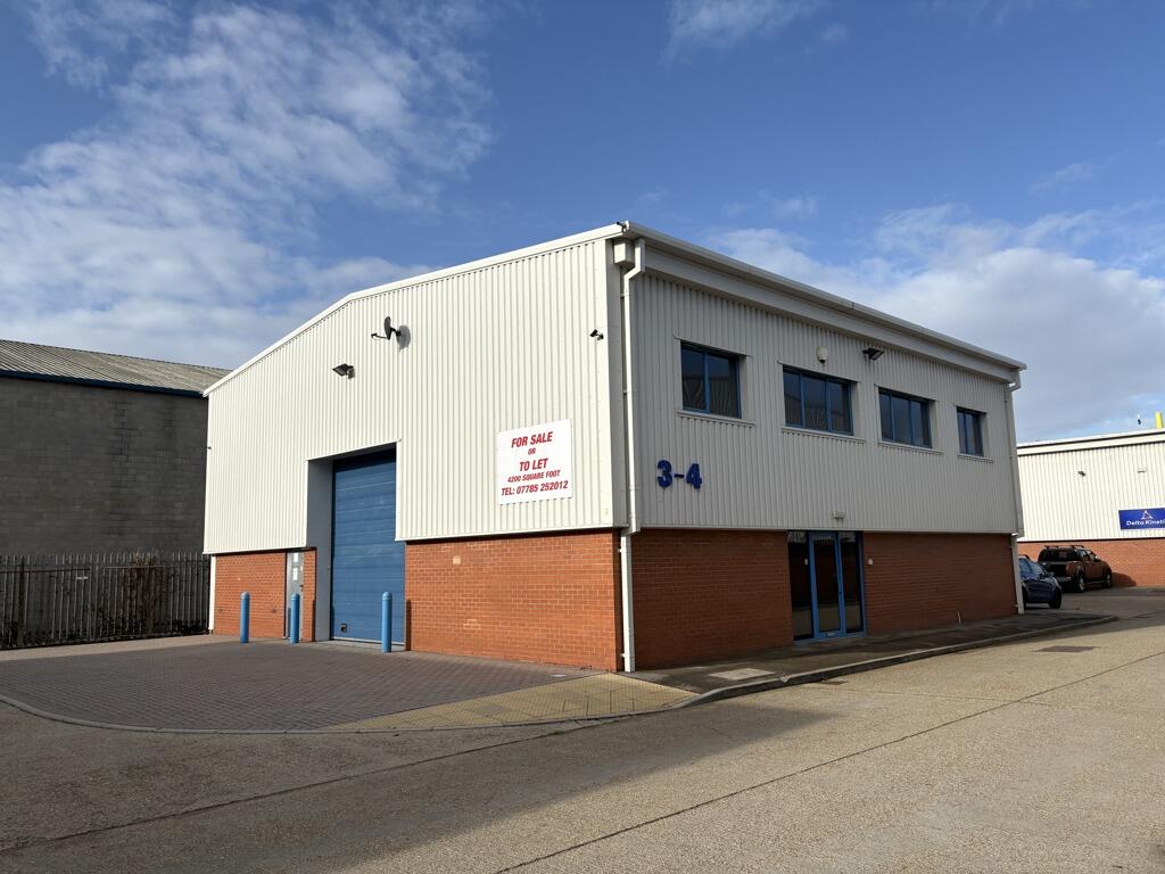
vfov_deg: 53.1
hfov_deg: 67.3
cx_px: 582
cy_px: 437
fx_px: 875
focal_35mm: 26
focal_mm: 5.96
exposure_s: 1/4608
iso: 50
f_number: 1.6
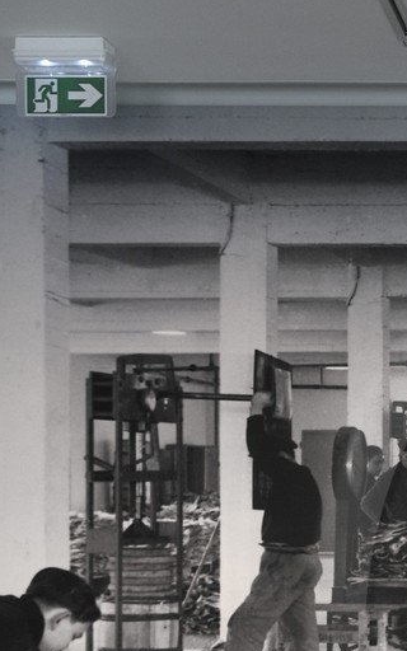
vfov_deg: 16.9
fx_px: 2147
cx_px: 833
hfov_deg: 10.0
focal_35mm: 121
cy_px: 642
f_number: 6.3
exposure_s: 1/30
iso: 800
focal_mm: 38
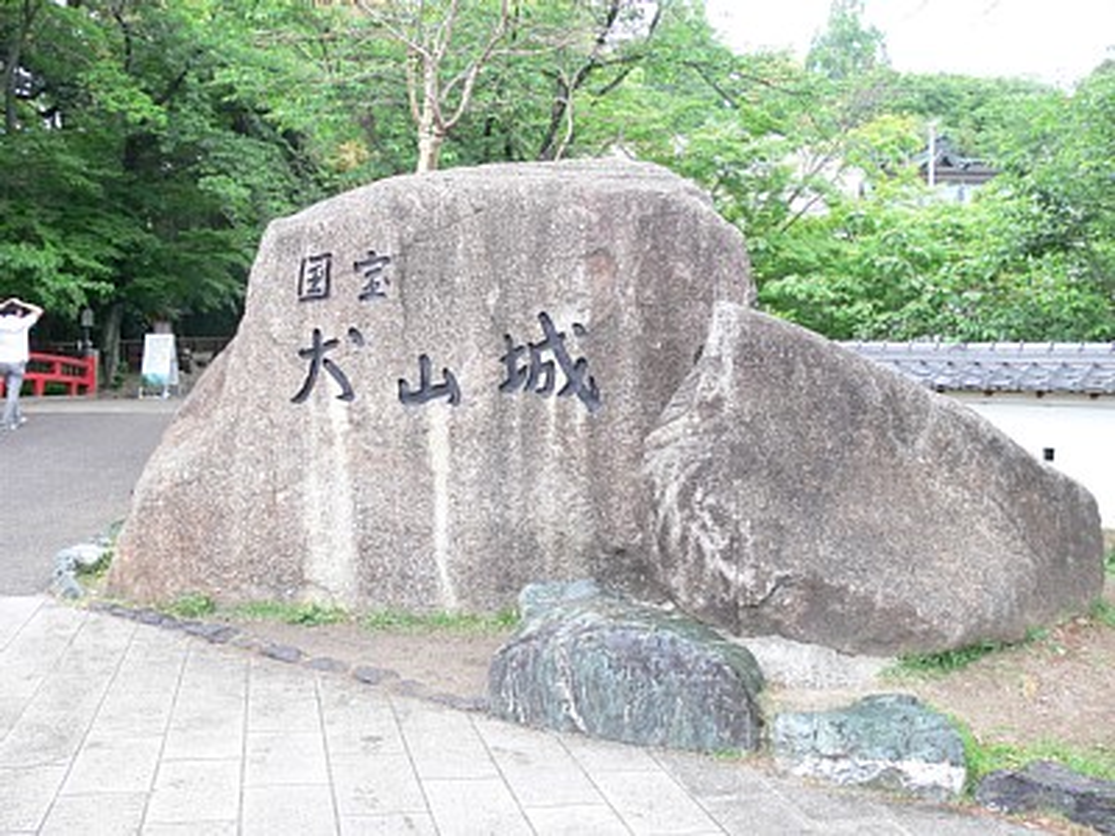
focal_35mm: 35
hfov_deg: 52.6
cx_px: 558
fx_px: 1127
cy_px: 418
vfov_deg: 40.7
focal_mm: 7.4
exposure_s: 1/30
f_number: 2.8
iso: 80
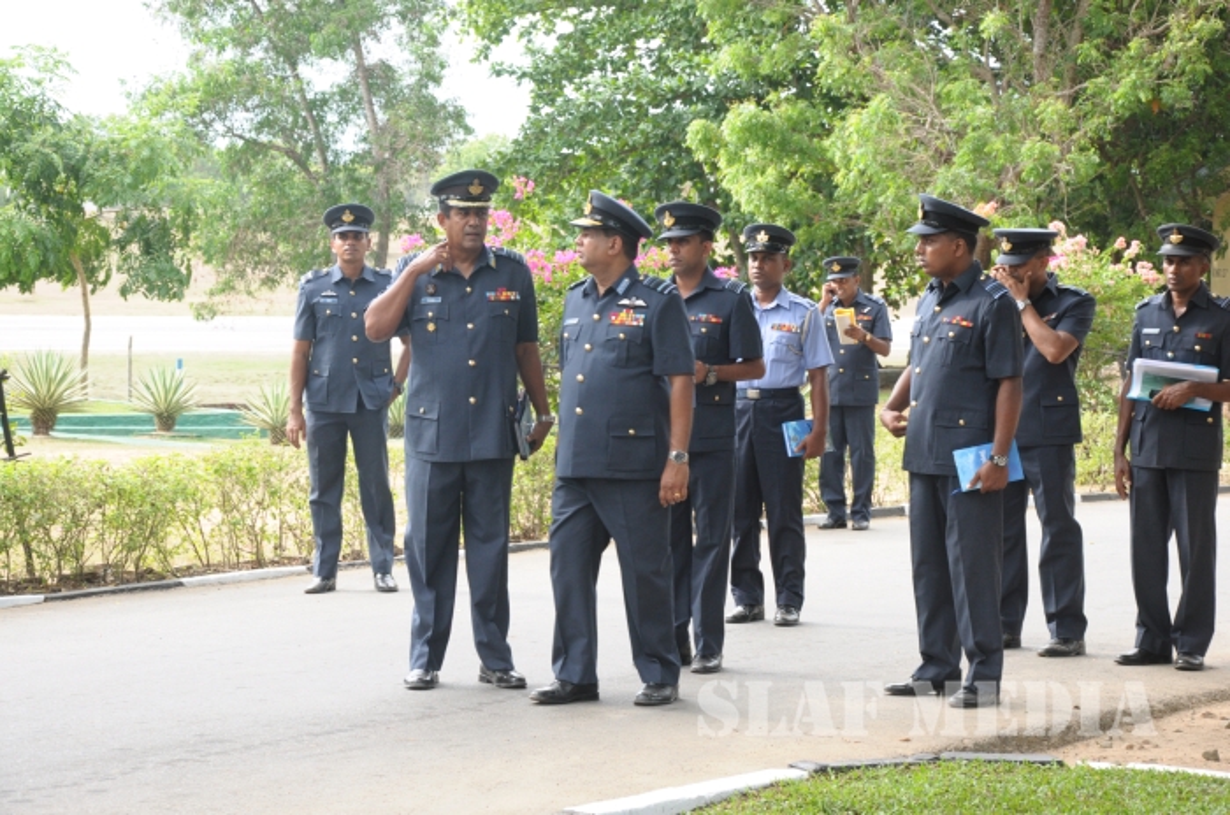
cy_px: 408
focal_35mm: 99
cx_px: 615
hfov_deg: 20.6
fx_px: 3376
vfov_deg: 13.8
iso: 640
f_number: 9
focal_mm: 66
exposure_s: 1/200
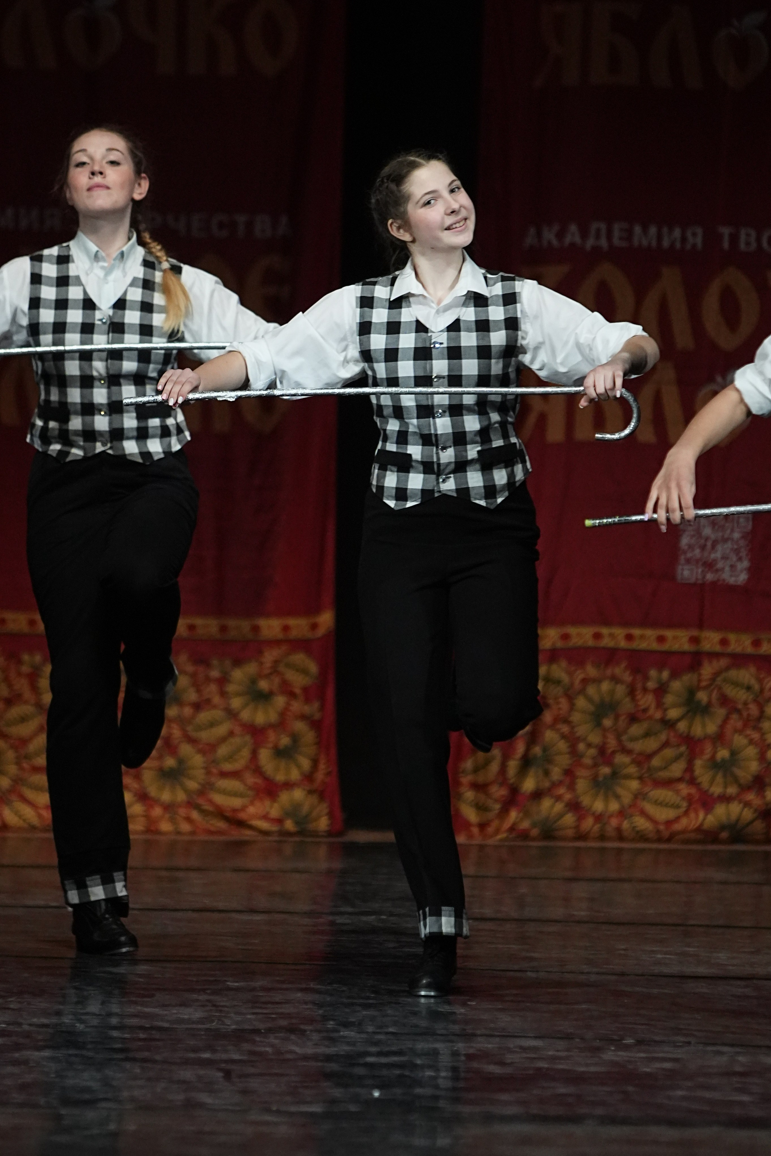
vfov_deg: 7.6
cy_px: 580
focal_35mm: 271
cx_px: 387
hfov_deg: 5.1
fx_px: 8704
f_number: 2.8
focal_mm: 180
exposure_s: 1/500
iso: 4000
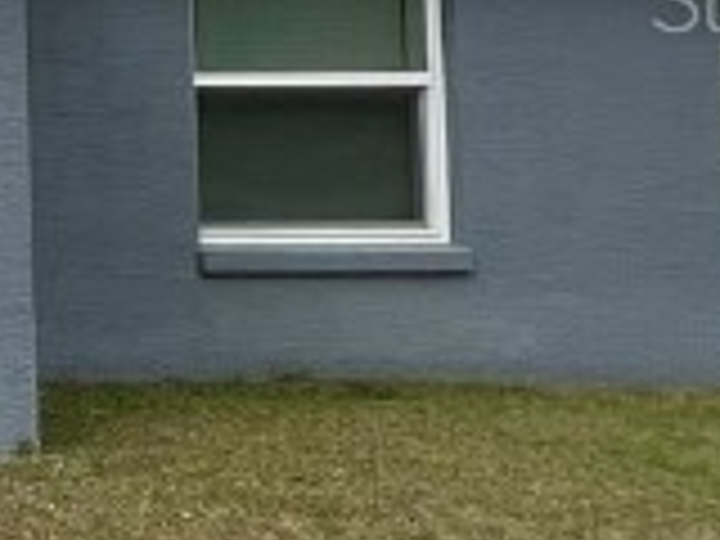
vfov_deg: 17.4
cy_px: -4
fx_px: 1726
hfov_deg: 13.0
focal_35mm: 83
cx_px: -1228
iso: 32
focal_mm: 1.57
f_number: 1.8
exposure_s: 1/1410
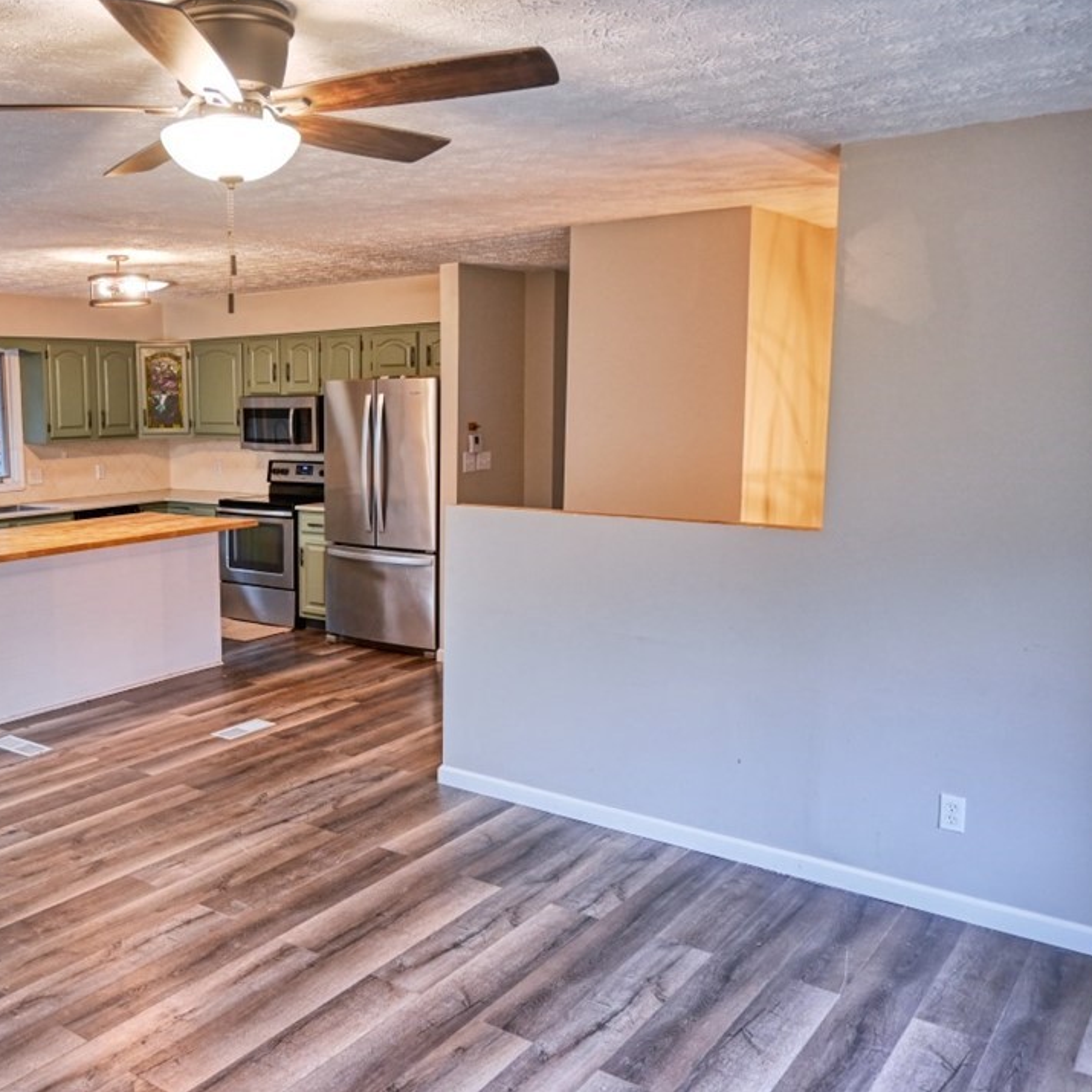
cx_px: 281
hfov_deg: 50.5
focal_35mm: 31
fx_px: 1106
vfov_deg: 52.5
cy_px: 547
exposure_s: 1/25
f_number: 3.5
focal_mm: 16
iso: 1100
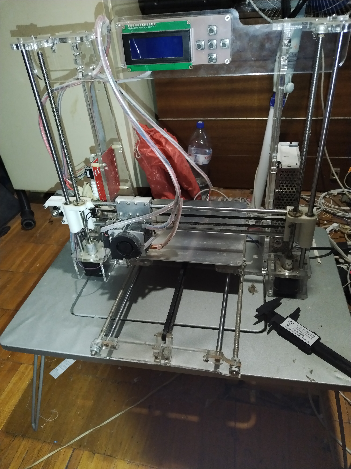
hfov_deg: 53.1
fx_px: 352
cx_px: 176
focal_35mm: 26
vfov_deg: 67.3
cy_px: 234
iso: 766
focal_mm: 4.75
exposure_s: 1/25
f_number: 1.8
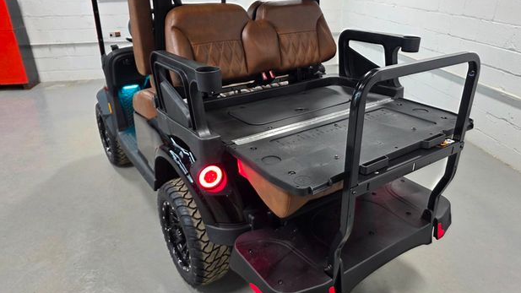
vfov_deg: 44.4
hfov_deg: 71.9
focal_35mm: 26
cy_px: 141
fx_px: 359
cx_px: 269
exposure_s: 1/120
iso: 125
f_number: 1.7
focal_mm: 6.3
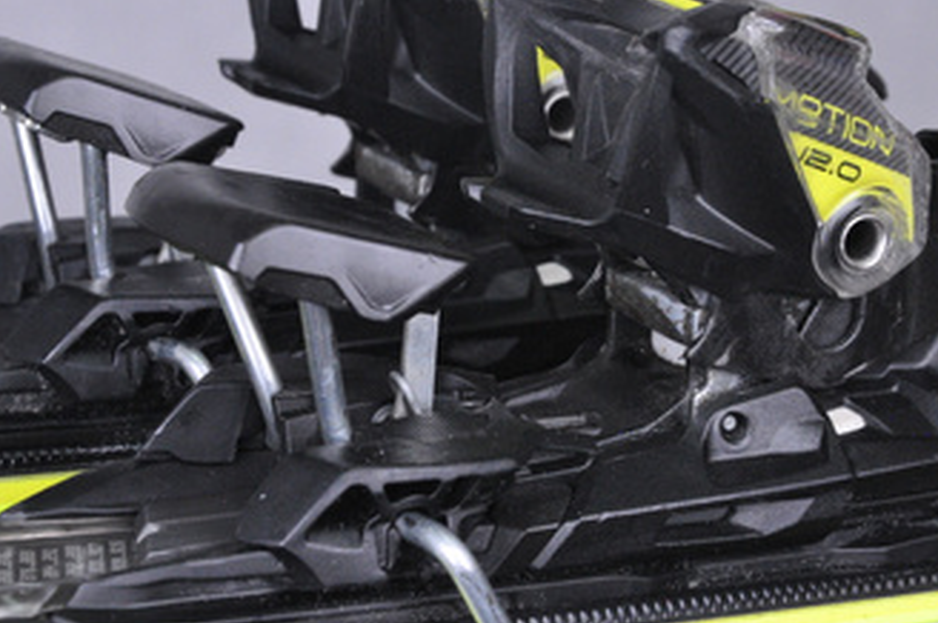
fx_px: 3540
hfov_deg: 15.1
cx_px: 572
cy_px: 281
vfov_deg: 10.1
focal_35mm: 136
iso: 3200
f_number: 8
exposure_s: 1/125
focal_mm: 66
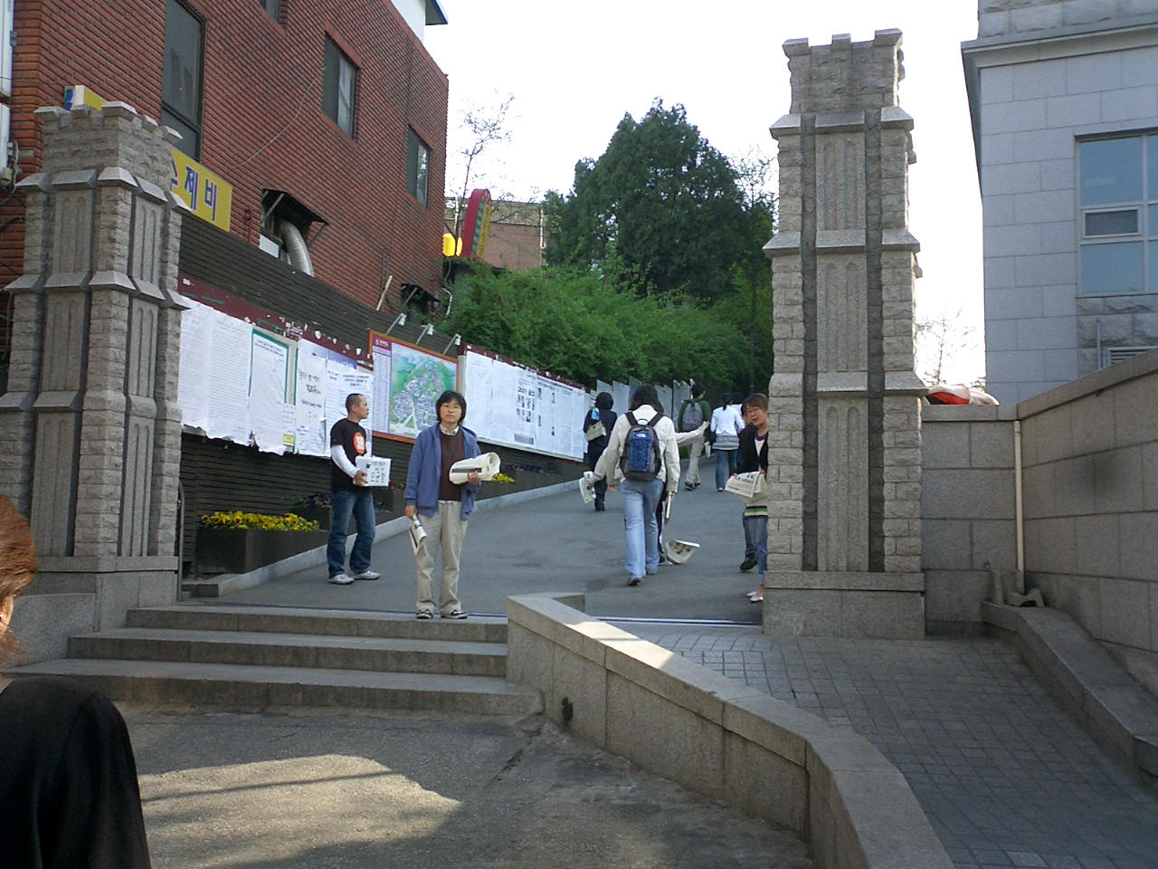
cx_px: 579
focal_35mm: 37
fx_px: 1238
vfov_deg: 38.7
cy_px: 434
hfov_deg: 50.1
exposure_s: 1/250
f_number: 3.5
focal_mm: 5.6
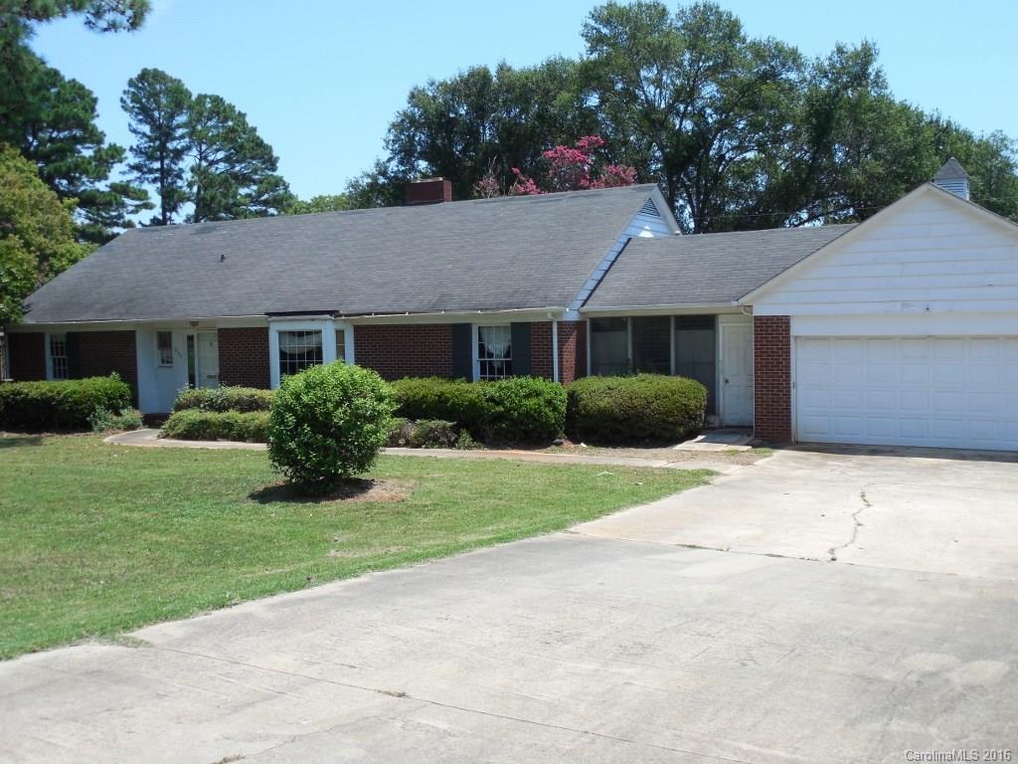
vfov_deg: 40.7
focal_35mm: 35
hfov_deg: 52.6
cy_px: 382
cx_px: 509
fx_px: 1029
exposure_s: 1/800
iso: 125
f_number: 3.7
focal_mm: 6.3
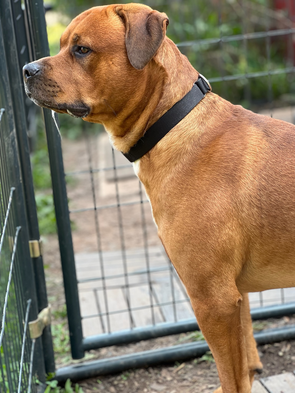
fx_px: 875
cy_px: 196
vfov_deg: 25.3
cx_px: 148
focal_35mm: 77
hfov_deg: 19.1
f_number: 2.8
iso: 64
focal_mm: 9
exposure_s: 1/121
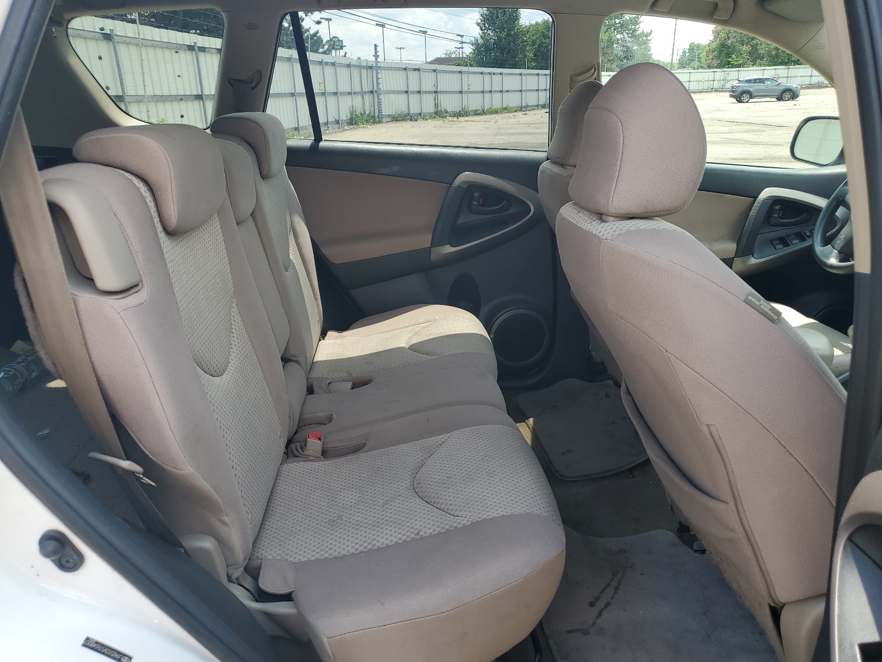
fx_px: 662
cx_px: 441
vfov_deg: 53.1
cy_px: 331
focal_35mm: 26
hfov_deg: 67.3
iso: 50
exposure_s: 1/625
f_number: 1.5
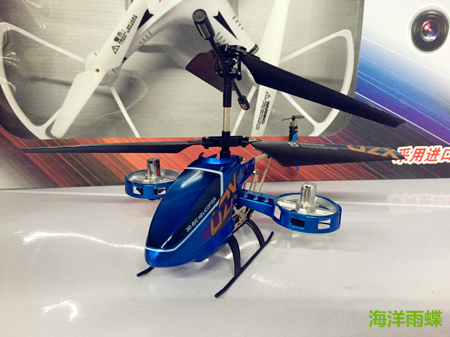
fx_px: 377
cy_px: 168
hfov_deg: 61.7
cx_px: 225
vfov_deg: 48.2
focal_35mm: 29
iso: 250
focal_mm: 4.15
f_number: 2.2
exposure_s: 1/25
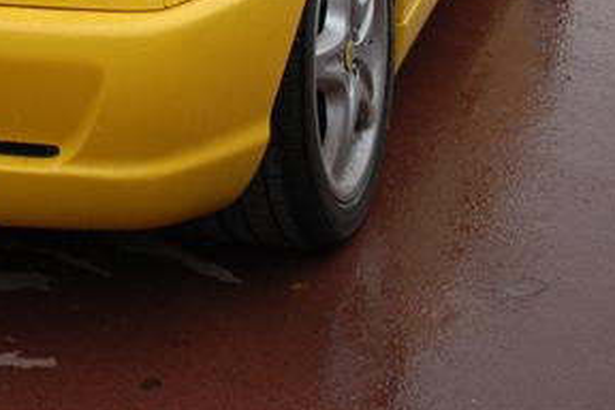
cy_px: -96
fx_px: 2242
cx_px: -74
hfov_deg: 15.2
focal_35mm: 131
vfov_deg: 10.3
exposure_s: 1/80
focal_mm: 35
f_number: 5
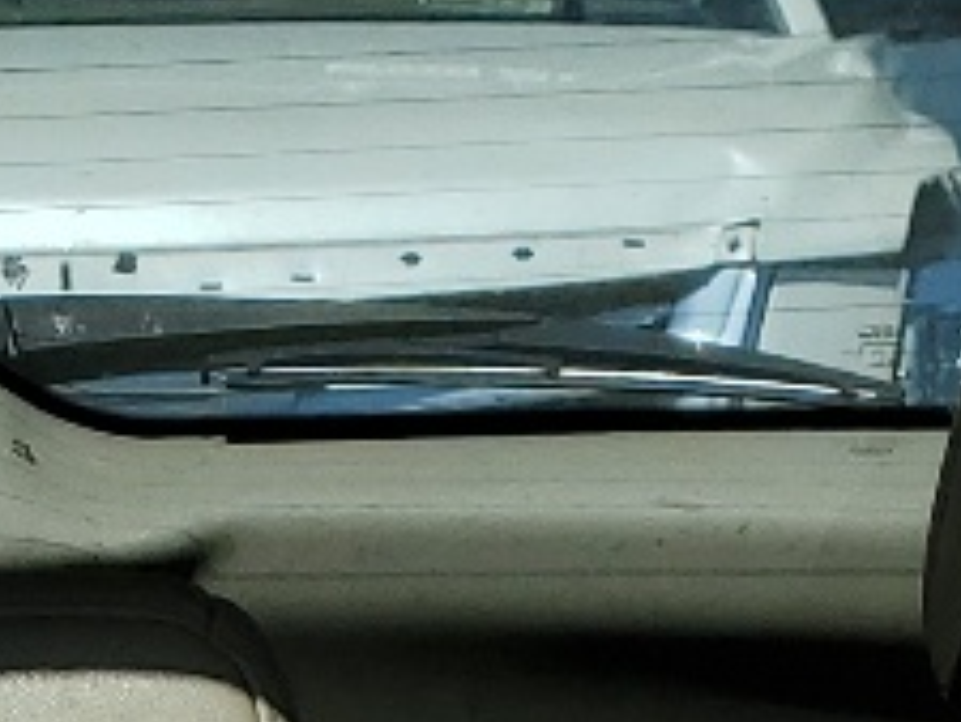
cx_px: -154
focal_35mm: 185
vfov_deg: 7.3
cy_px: 2038
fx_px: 5139
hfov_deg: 10.5
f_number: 1.5
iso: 50
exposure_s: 1/1429
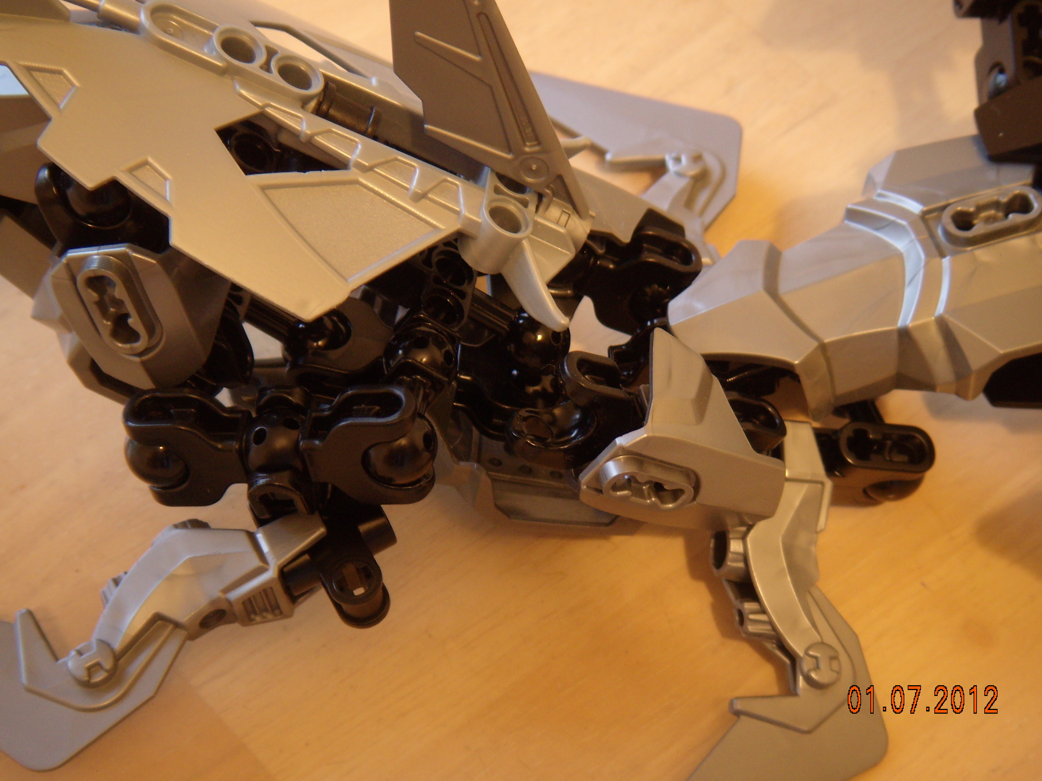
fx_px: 2408
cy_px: 390
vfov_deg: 18.4
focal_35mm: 80
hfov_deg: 24.4
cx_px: 521
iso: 100
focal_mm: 13.2
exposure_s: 1/4.16
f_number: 4
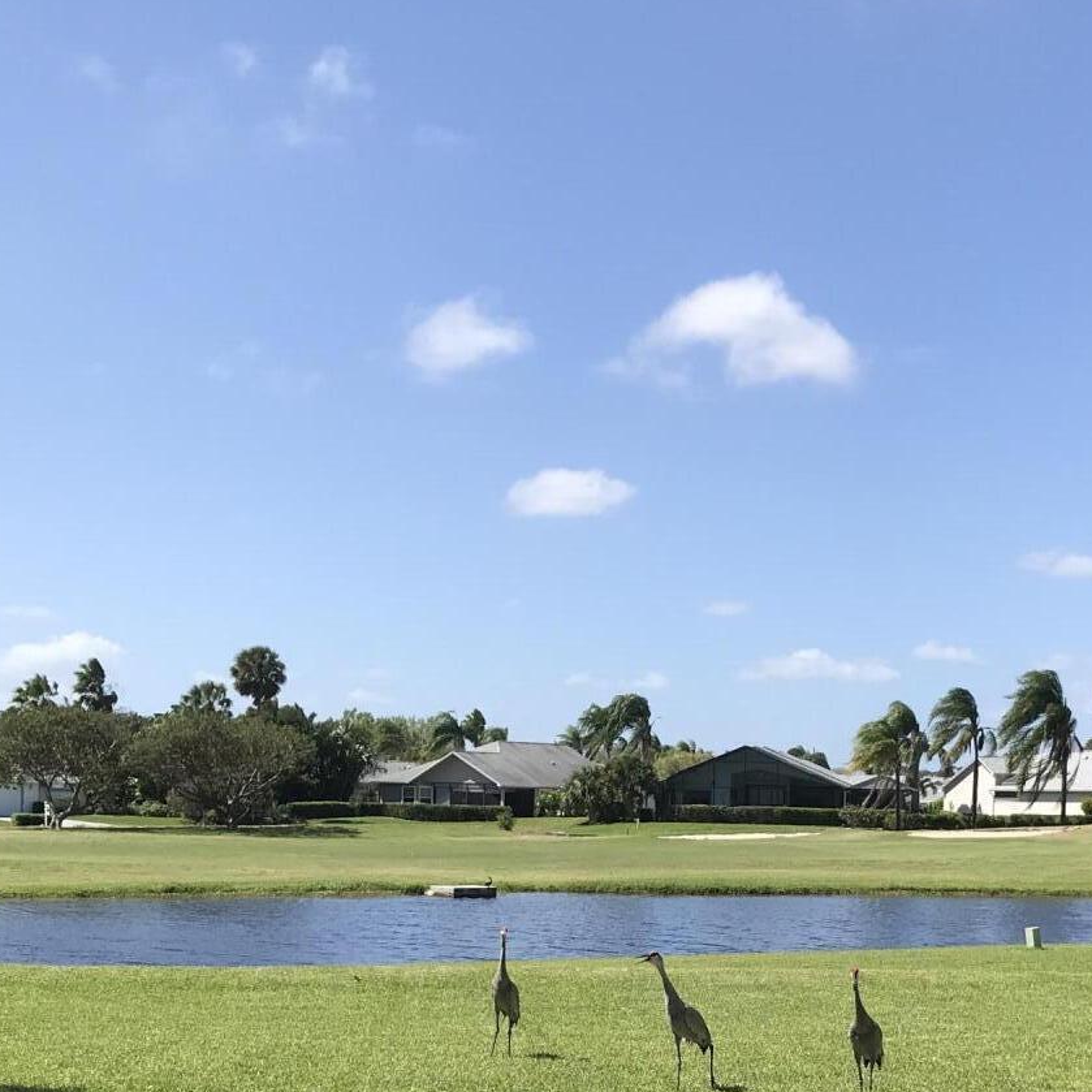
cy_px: 898
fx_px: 2106
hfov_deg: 28.9
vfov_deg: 28.4
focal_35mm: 59
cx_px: 711
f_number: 1.8
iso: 20
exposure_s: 1/2398
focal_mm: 3.99
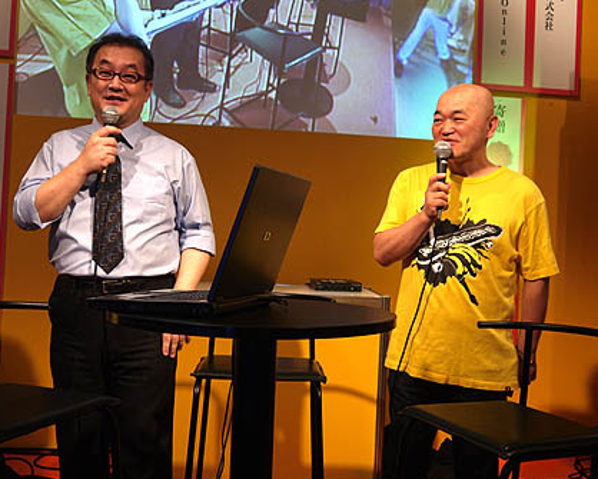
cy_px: 224
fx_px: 726
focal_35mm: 41
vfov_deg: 36.5
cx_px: 332
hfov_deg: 44.7
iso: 100
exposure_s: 1/60
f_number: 4.1
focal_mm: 18
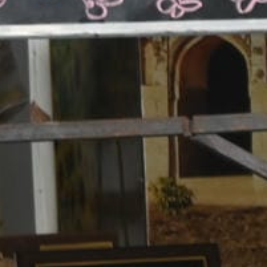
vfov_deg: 4.5
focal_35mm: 381
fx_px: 3325
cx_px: 250
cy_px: -286
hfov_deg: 4.6
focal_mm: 40
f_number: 5.6
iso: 720
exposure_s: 1/60
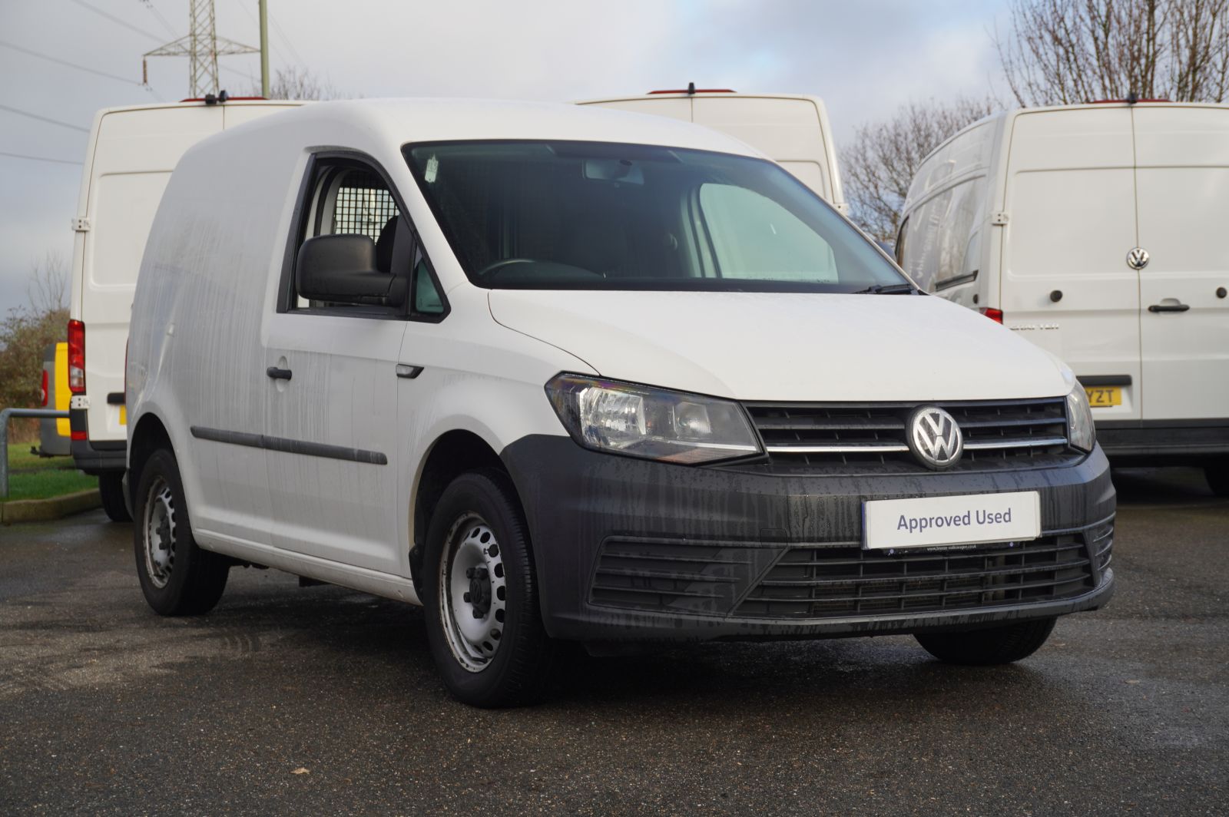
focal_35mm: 60
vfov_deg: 22.6
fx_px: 2047
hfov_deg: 33.4
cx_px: 614
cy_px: 408
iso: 100
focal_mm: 40
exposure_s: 1/90
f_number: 6.7
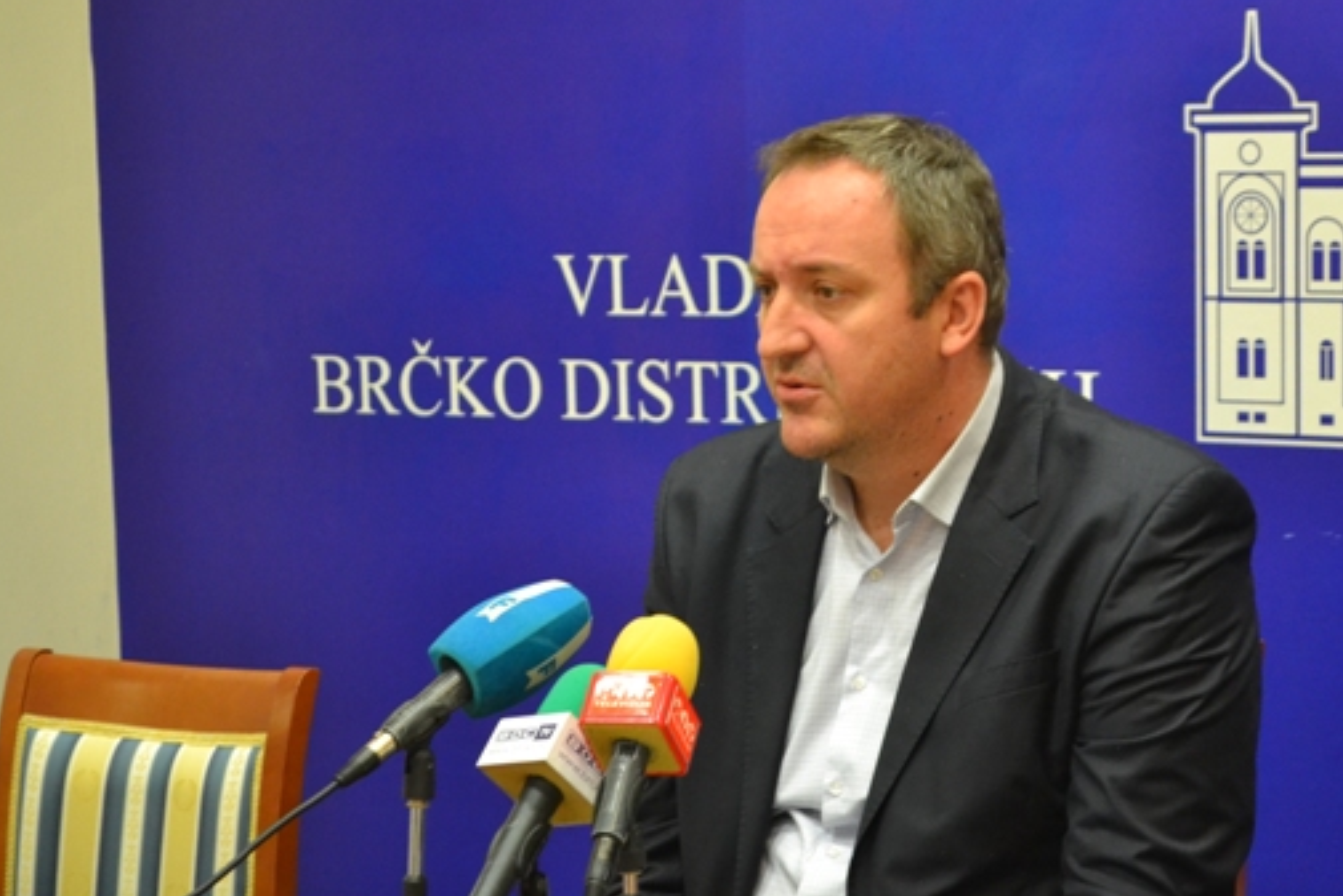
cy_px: 509
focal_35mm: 105
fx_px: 3904
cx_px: 798
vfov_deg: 13.1
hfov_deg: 19.5
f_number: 5.6
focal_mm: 55
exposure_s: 1/60
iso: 2500
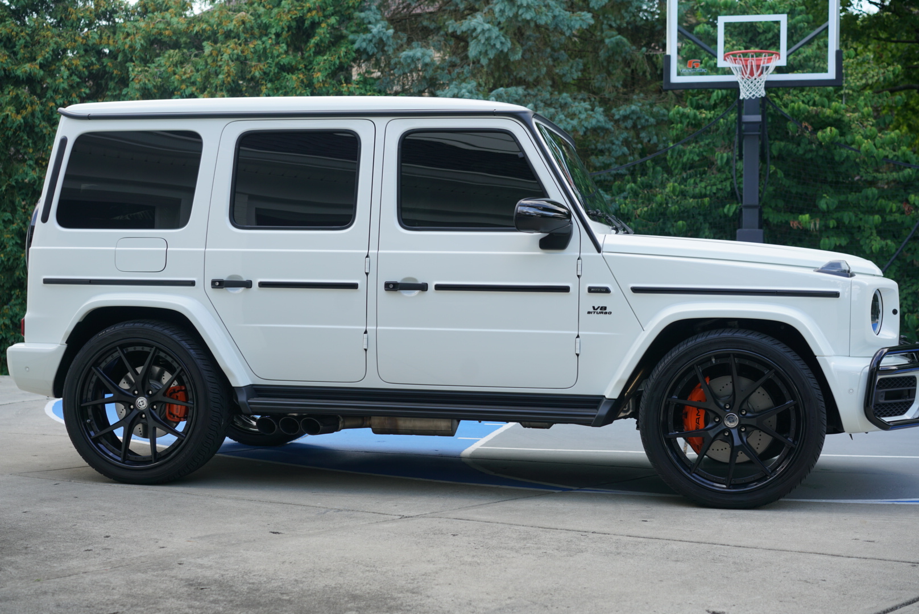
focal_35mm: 55
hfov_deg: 36.2
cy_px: 307
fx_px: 1405
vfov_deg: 24.7
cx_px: 460
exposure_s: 1/160
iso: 125
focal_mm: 55
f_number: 4
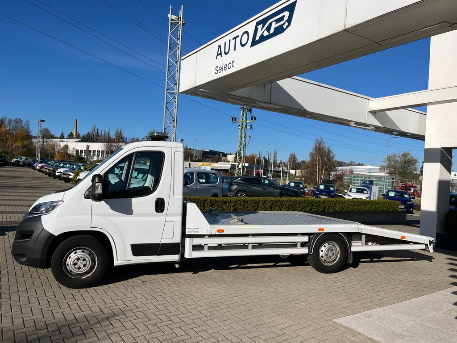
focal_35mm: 26
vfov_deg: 53.1
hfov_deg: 67.3
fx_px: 343
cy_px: 172
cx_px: 228
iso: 50
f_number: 1.6
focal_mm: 5.1
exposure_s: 1/6173
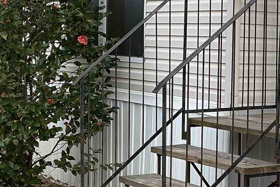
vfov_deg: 13.7
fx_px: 778
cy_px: 77
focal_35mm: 100
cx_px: 189
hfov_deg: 20.3
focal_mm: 3
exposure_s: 1/120
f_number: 1.8
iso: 20
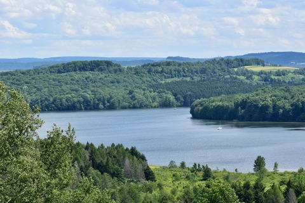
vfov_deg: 13.0
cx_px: 152
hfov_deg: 19.5
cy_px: 102
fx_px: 890
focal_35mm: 105
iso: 360
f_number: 11
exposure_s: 1/500
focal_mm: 70
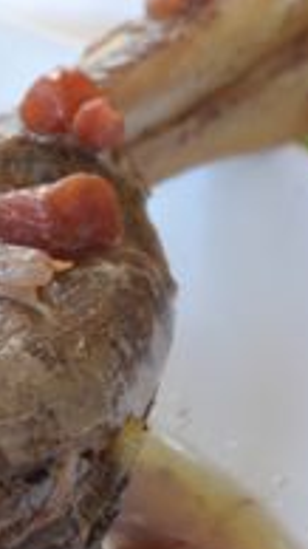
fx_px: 12890
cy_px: 286
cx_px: -3
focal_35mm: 887
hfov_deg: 1.4
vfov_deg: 2.4
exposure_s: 1/200
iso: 1250
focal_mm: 200
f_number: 5.6
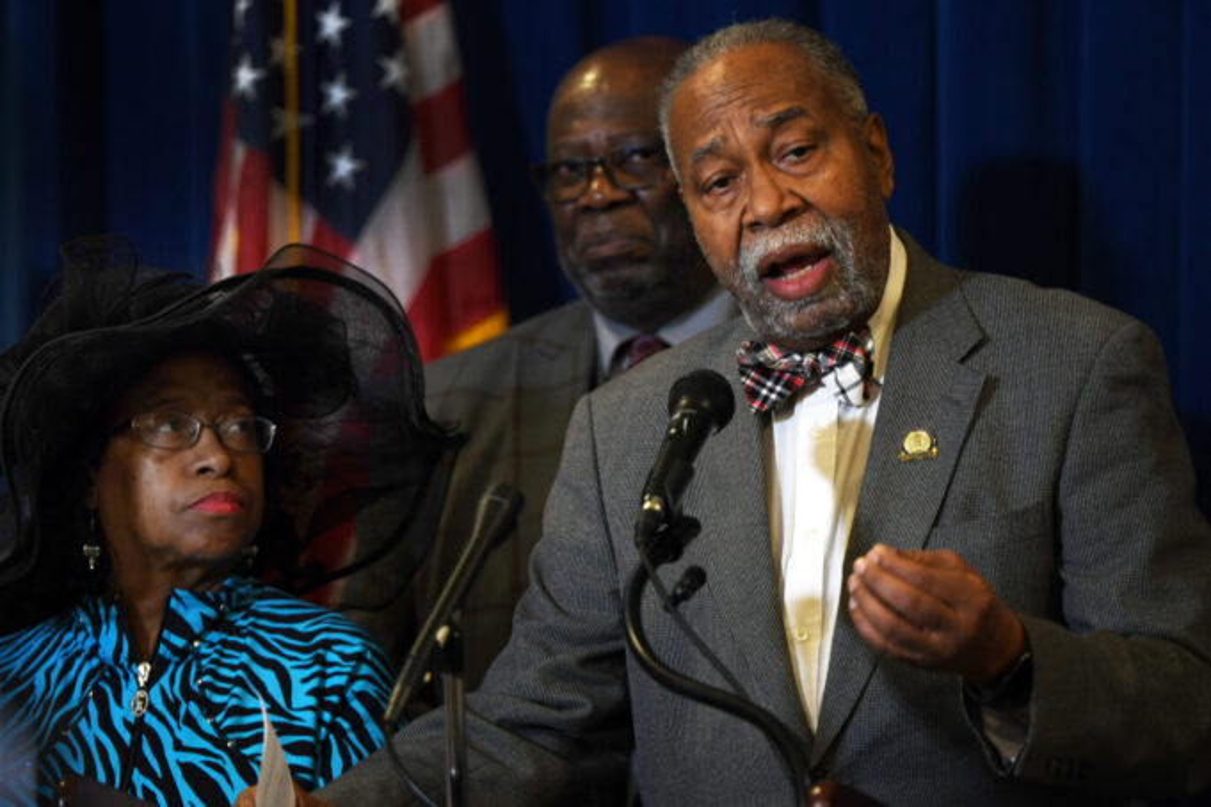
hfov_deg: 7.4
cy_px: 404
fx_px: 9334
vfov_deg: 5.0
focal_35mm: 278
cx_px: 606
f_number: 2.8
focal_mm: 185
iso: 640
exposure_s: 1/60
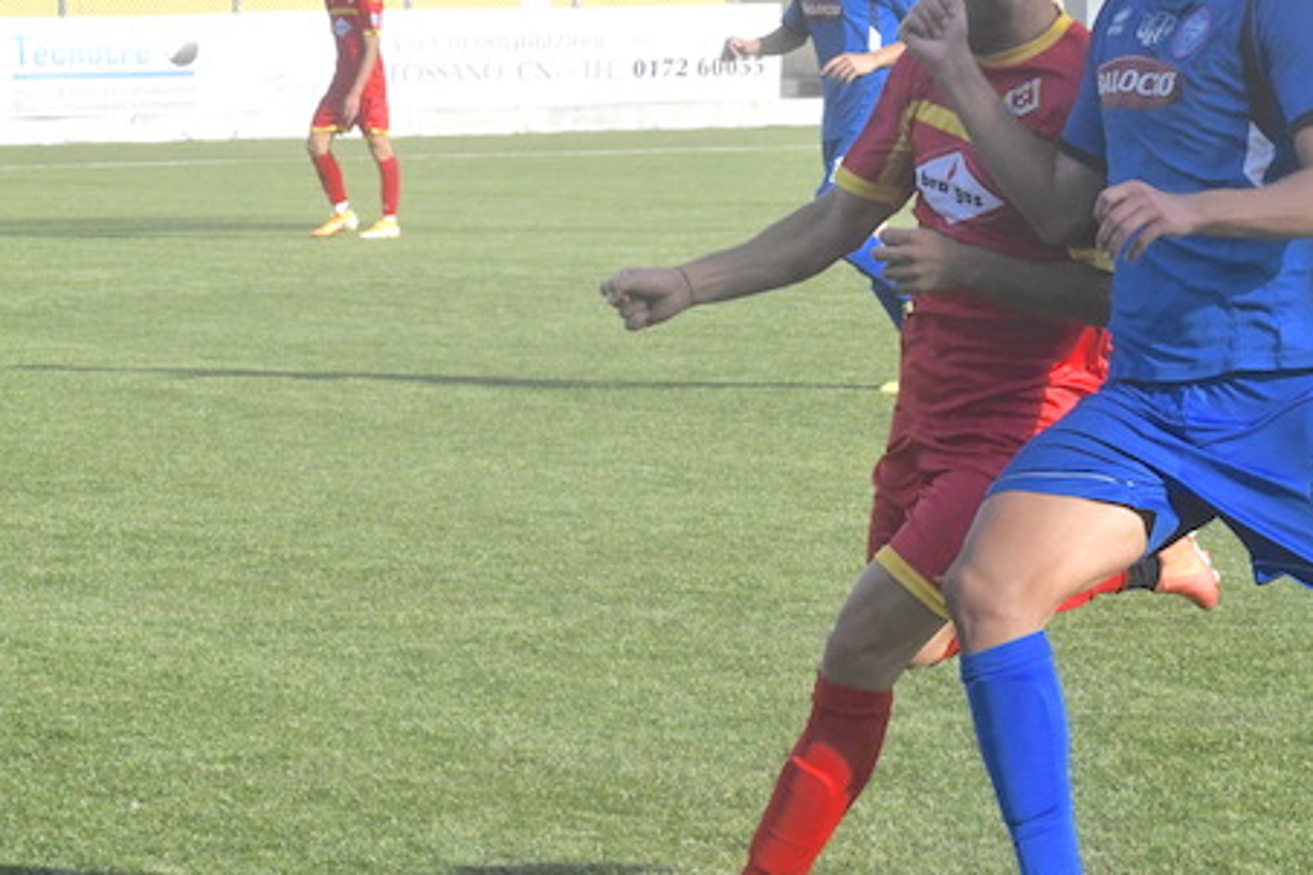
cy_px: 361
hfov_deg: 9.8
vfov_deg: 6.6
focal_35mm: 209
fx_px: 7622
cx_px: 1029
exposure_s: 1/2000
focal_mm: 82
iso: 1600
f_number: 16
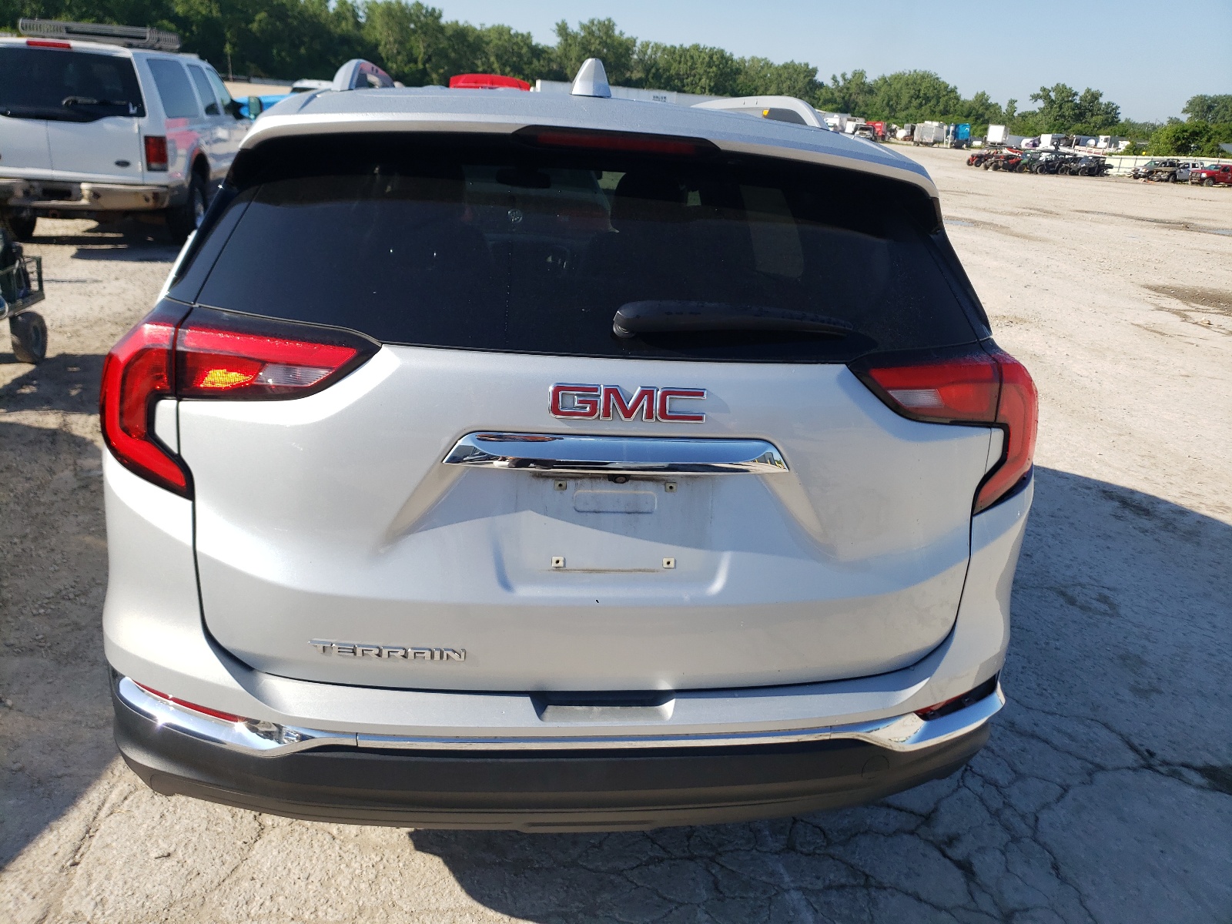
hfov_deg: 67.3
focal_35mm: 26
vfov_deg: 53.1
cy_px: 462
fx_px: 925
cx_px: 616
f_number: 1.5
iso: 50
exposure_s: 1/2000
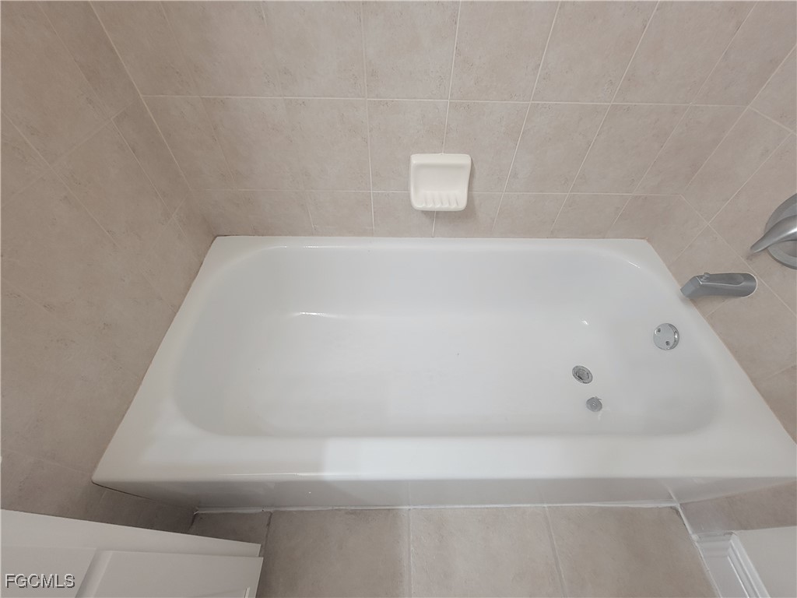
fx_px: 299
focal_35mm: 13
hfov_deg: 106.2
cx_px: 398
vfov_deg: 89.9
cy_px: 299
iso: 250
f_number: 2.2
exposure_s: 1/60
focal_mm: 2.2
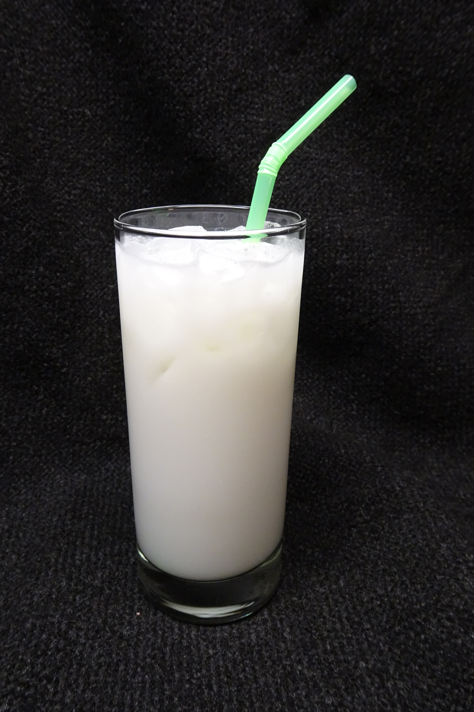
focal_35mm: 27
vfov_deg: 67.4
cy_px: 350
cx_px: 207
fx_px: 533
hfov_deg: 47.8
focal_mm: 4.34
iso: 320
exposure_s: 1/30
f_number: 3.5
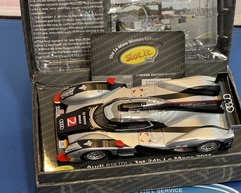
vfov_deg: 21.8
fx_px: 499
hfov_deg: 27.1
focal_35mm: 70
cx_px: 139
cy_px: 121
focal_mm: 6
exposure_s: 1/60
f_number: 2
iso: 100
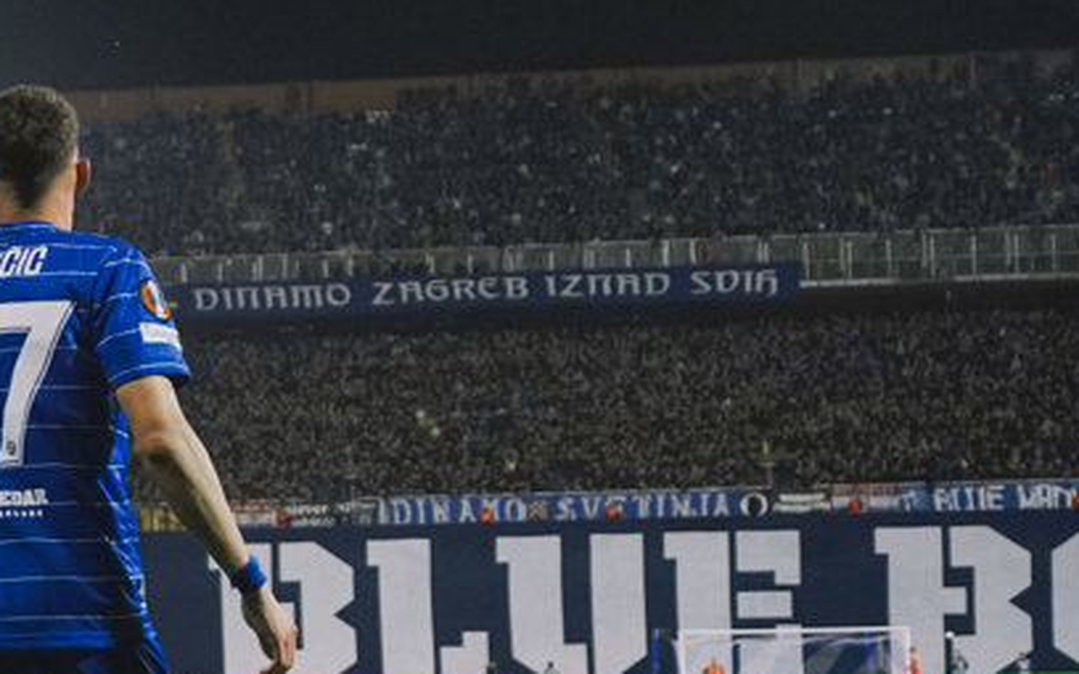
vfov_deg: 12.4
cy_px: 501
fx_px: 3088
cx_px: -389
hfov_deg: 18.2
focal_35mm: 105
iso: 4000
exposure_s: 1/1000
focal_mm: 35
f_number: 2.8
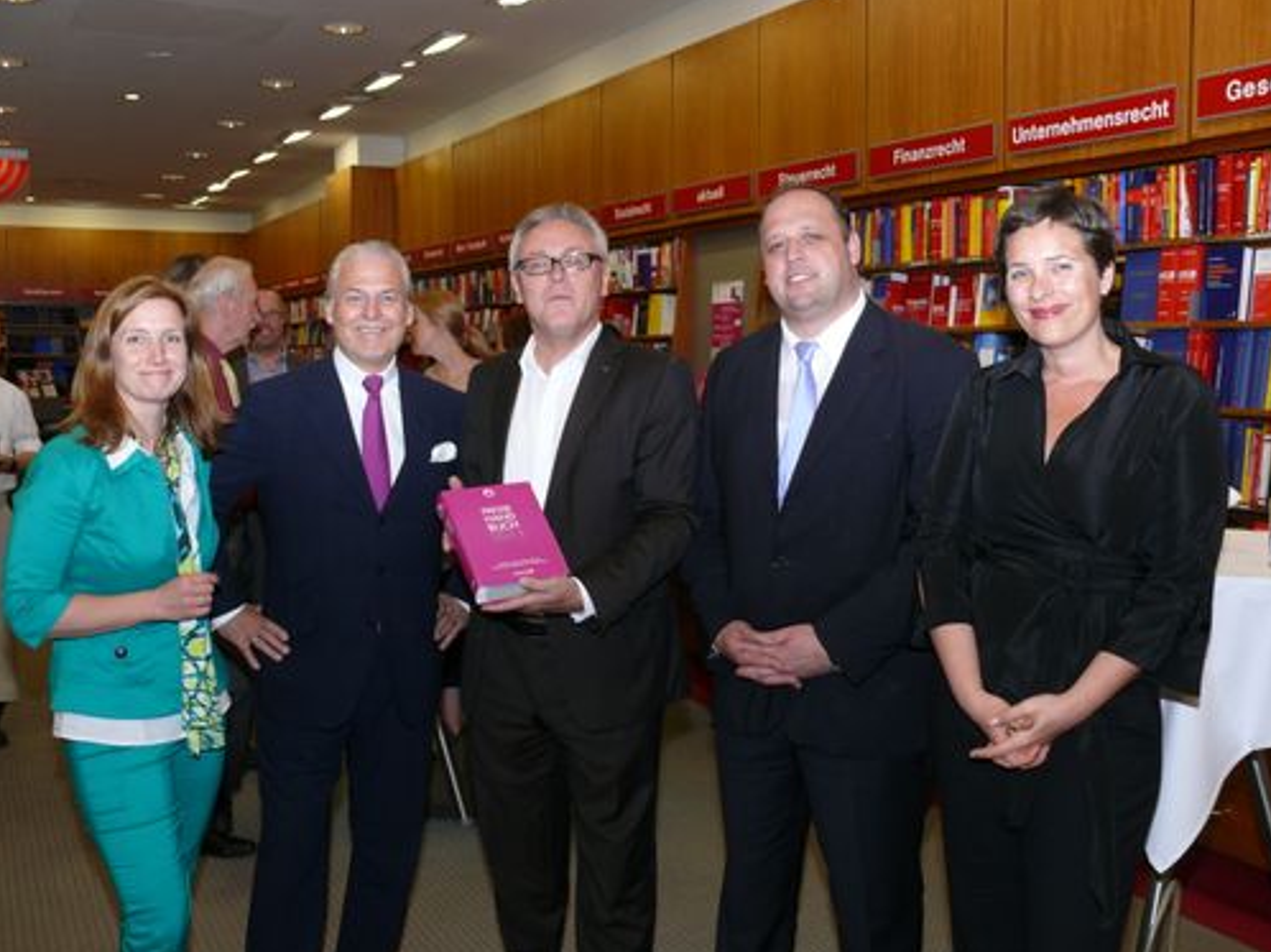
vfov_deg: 39.6
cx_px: 625
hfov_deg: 51.4
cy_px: 475
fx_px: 1321
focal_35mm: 36
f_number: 4
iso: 100
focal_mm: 7.4
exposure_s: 1/30
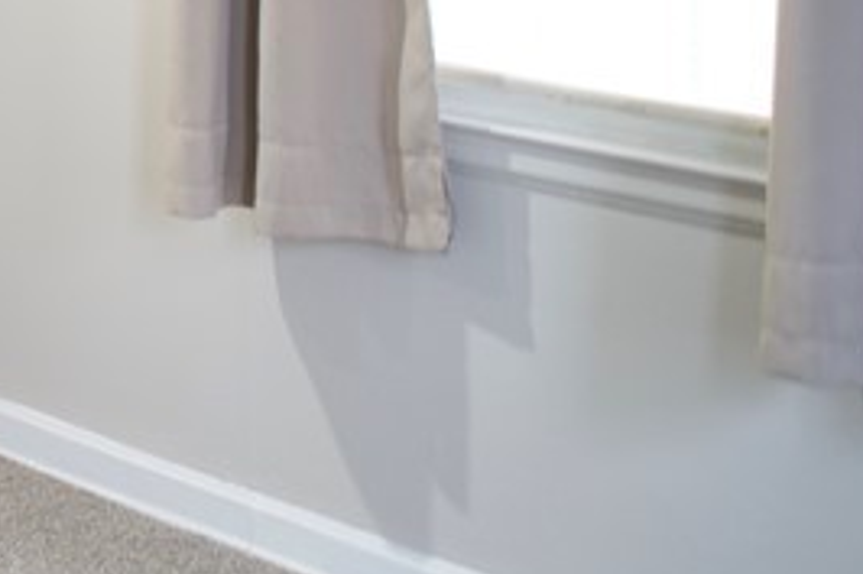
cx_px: -759
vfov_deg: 13.2
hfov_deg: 16.7
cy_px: -289
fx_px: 2348
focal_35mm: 98
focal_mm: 24
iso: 100
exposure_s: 1.3
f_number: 4.5
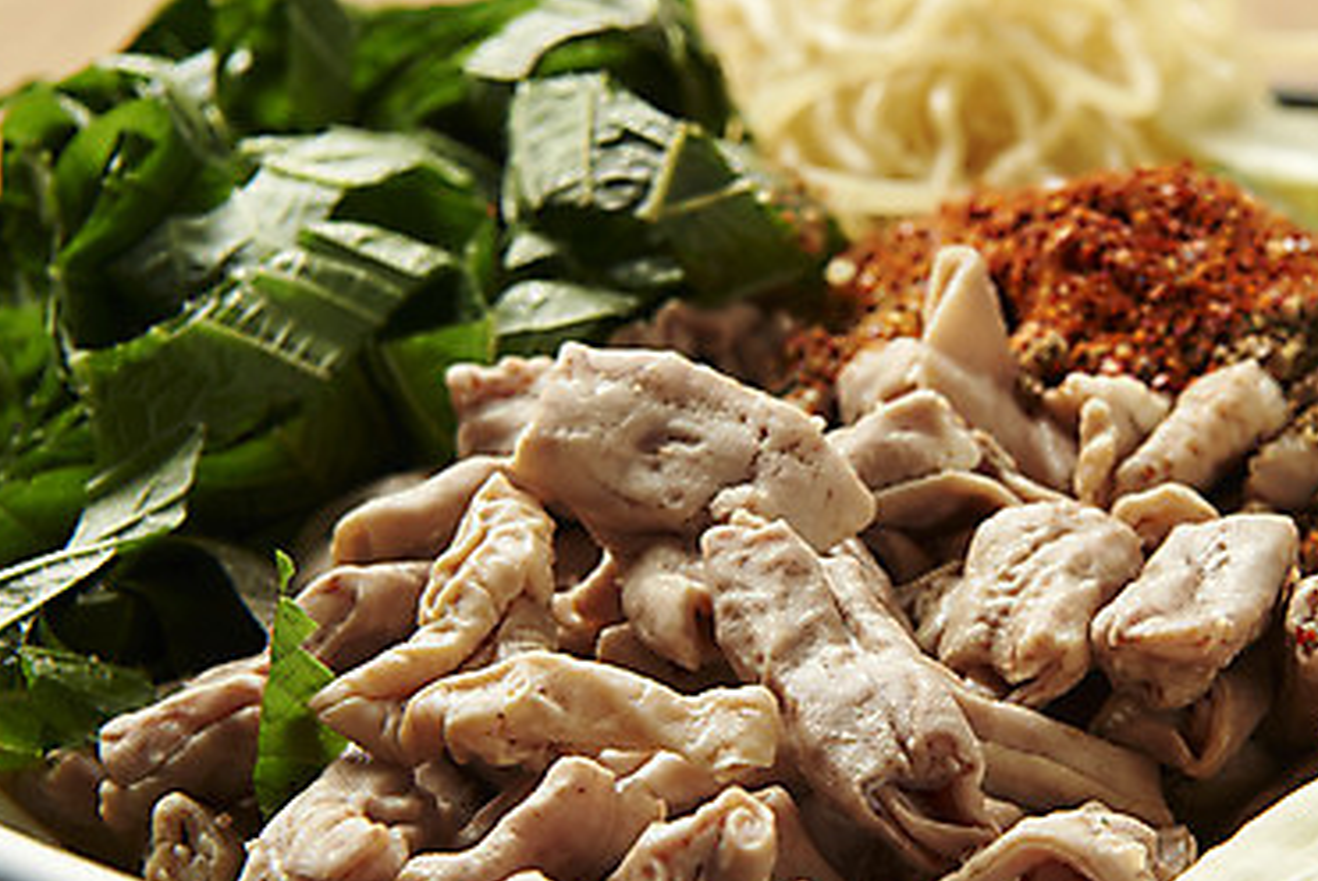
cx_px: 954
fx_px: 4140
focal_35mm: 113
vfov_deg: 12.1
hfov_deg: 18.0
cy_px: 622
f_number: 11
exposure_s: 1/125
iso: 64
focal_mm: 70
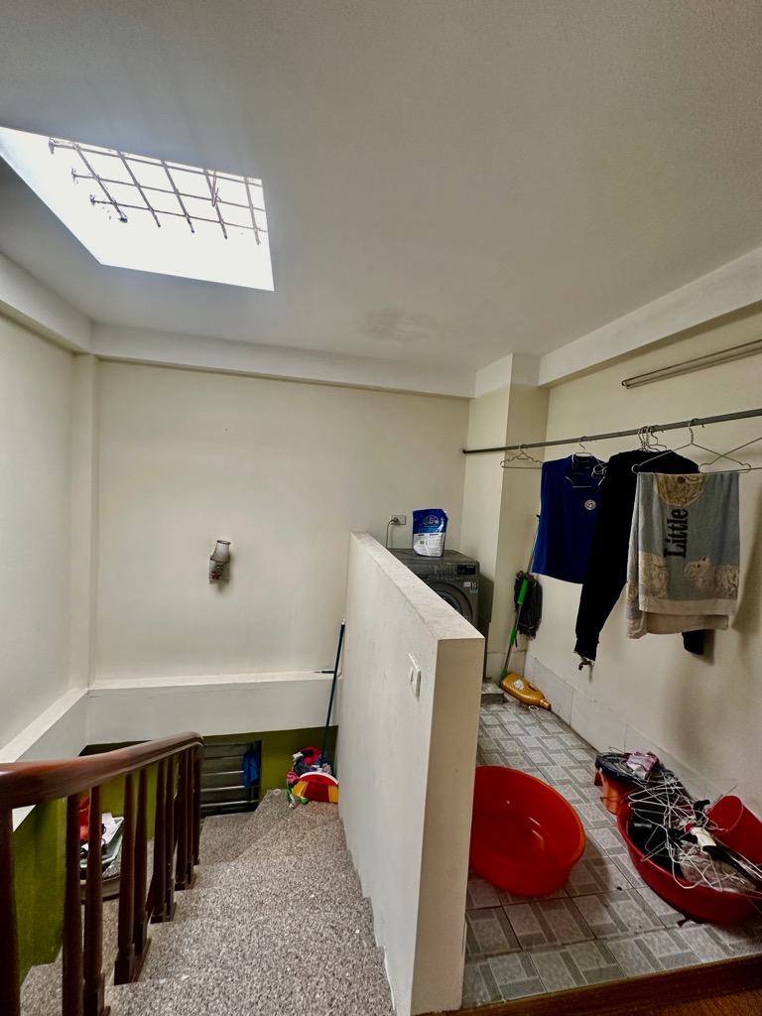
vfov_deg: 102.1
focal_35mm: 14
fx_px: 411
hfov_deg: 85.7
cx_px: 381
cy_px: 508
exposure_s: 1/99
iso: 160
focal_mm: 2.22
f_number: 2.2
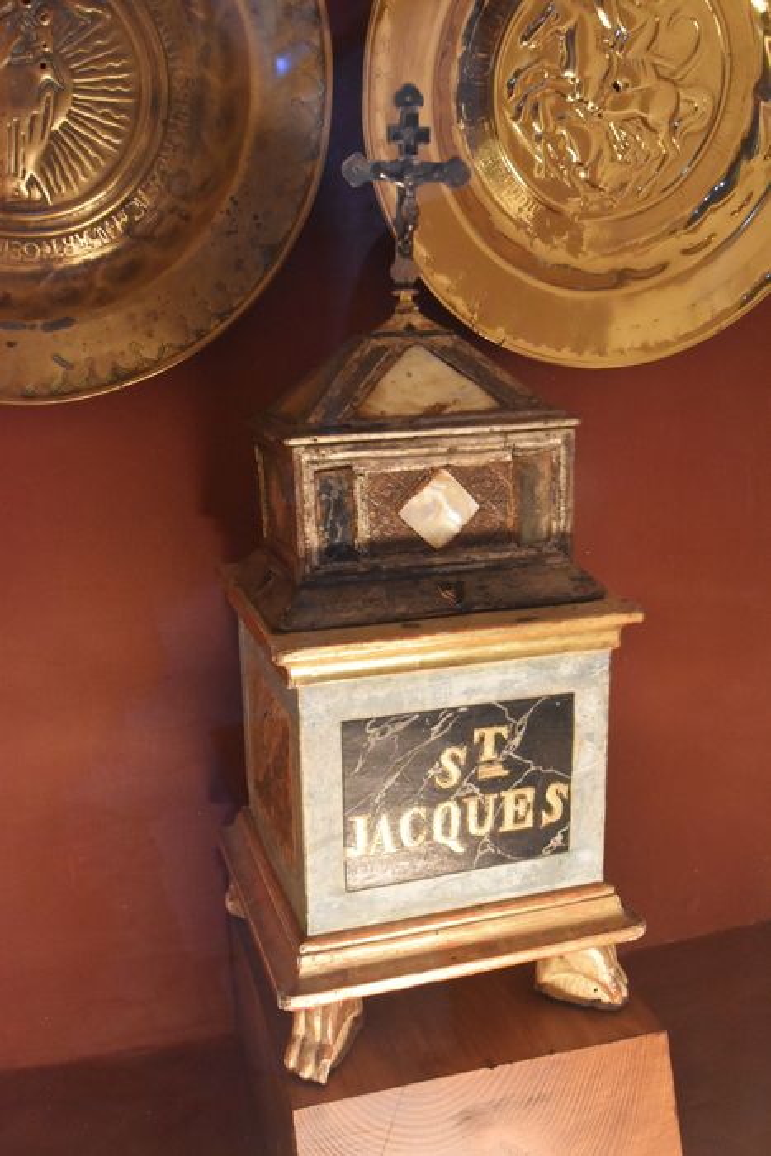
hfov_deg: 36.9
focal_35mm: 36
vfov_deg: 53.1
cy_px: 578
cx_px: 386
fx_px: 1156
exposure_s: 1/60
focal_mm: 24
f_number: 4.5
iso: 5000
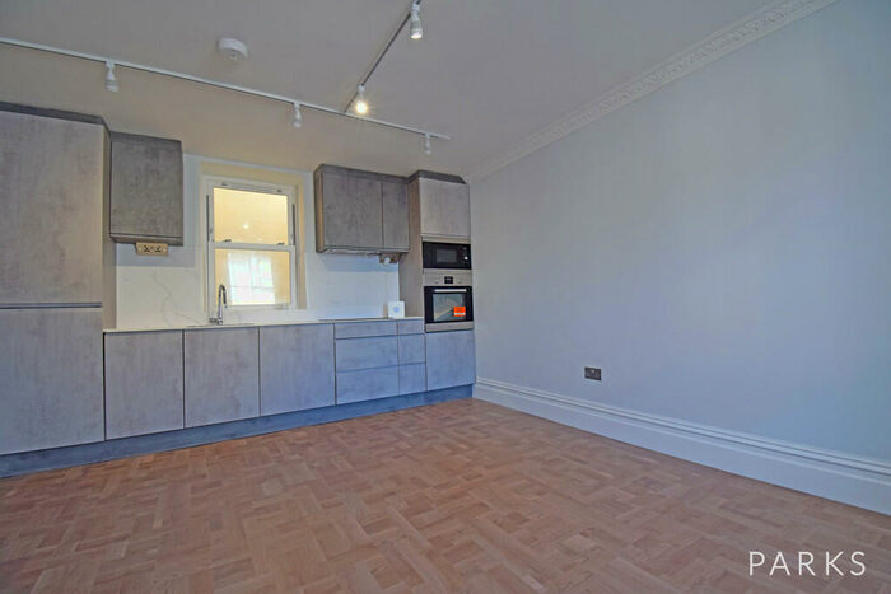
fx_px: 371
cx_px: 446
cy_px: 297
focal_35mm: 15
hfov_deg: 100.4
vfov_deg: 77.4
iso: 640
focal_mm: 10
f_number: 6.3
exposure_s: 1/50
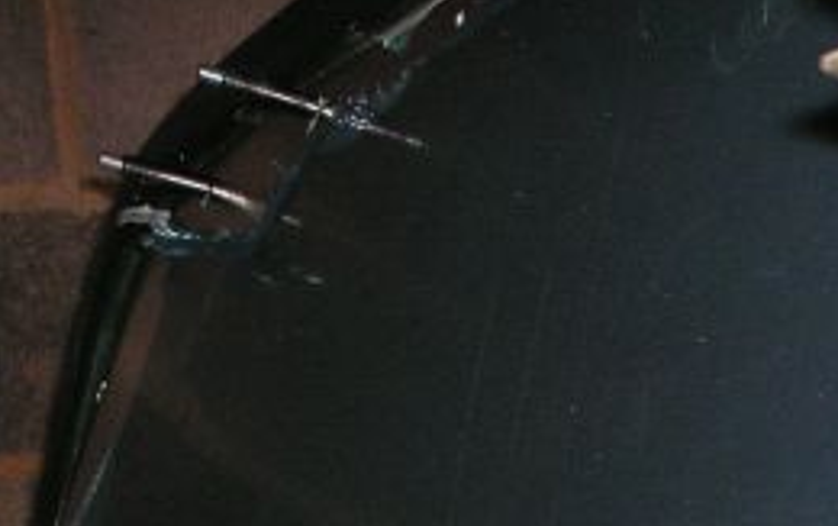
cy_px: 758
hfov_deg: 19.9
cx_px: 973
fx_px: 2263
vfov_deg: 12.7
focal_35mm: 99
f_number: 3.3
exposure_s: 1/45
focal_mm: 6.3
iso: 160
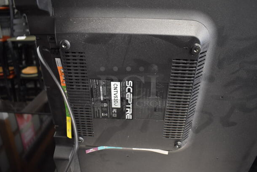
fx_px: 193
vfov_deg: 48.0
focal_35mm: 27
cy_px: 86
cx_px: 128
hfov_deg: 67.3
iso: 2000
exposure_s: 1/30
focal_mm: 18
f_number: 3.5
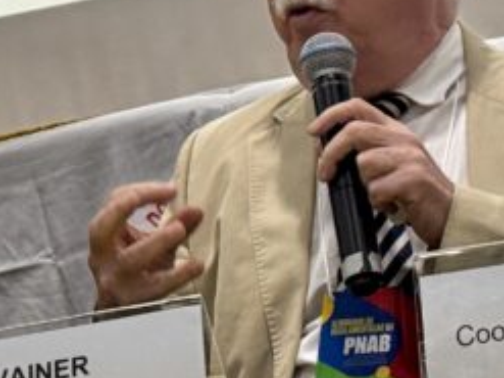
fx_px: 2896
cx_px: 153
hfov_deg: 9.9
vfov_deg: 7.4
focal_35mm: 199
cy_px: 67
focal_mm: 6.76
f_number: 1.78
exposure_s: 1/60
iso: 80
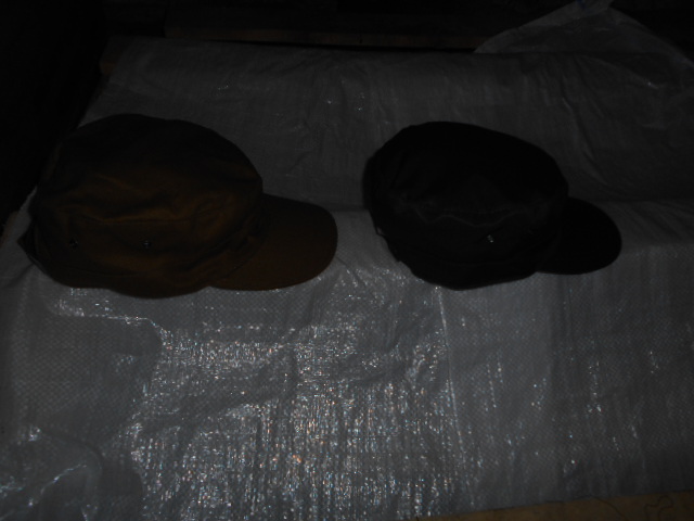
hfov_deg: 67.3
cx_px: 347
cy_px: 260
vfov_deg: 53.1
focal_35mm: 26
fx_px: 521
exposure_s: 1/25
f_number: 3.2
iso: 80
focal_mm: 4.6
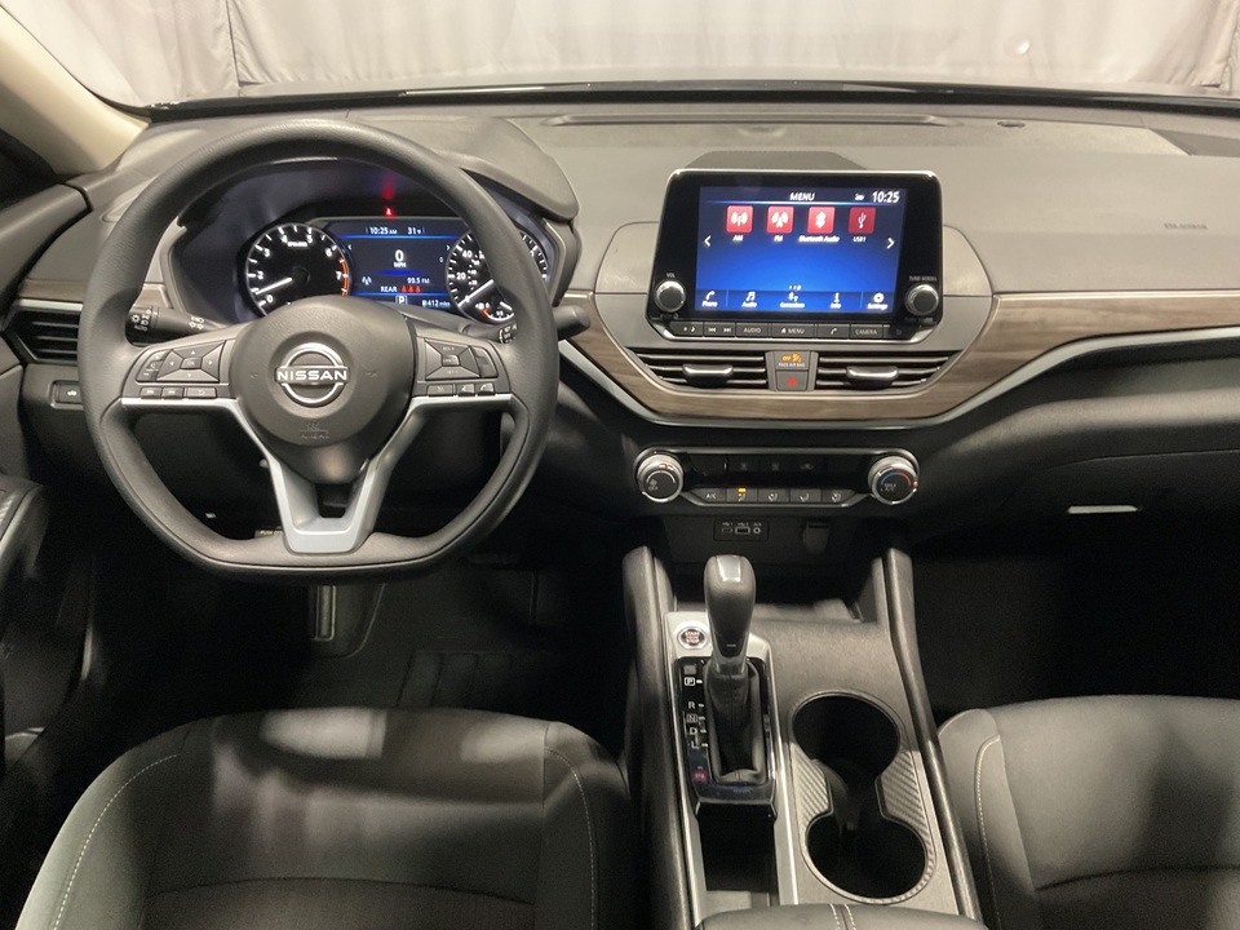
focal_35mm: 29
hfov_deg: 61.7
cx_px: 620
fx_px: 1039
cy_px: 465
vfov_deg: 48.2
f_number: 1.8
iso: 320
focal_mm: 3
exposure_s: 1/33
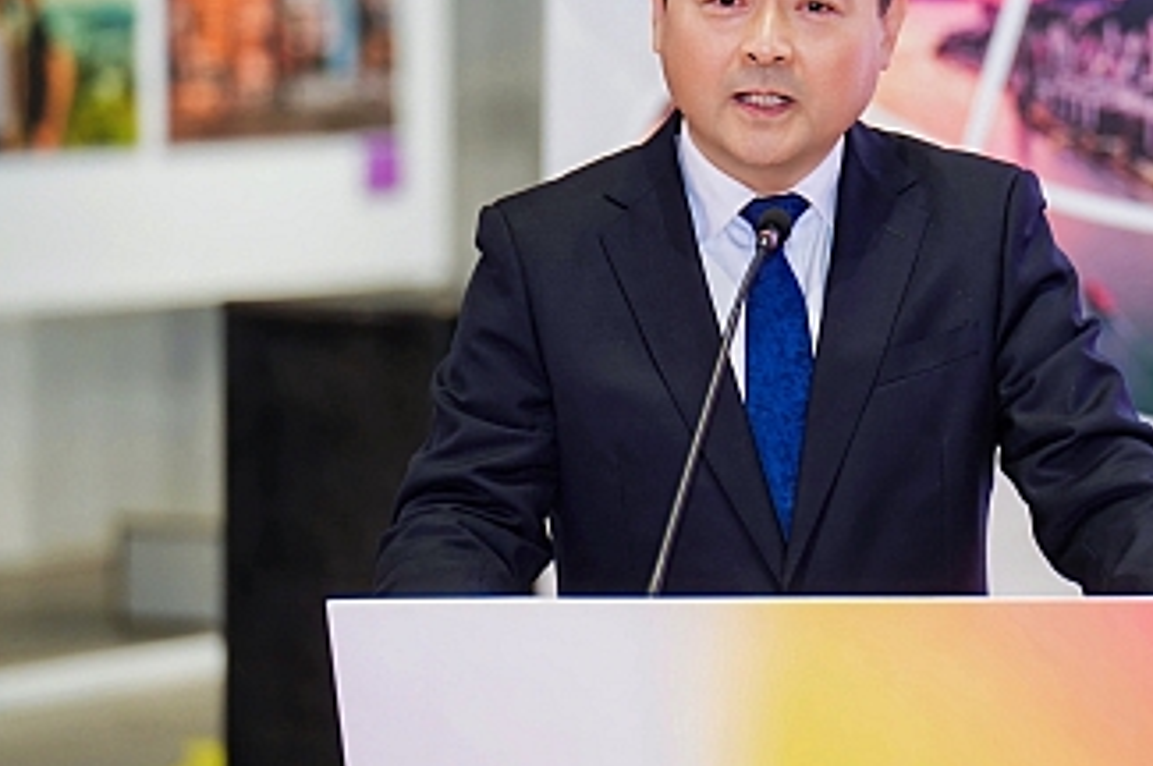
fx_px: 6207
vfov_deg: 7.1
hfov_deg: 10.6
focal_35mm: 194
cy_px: 239
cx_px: 805
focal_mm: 126
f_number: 2.8
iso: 1000
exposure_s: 1/161
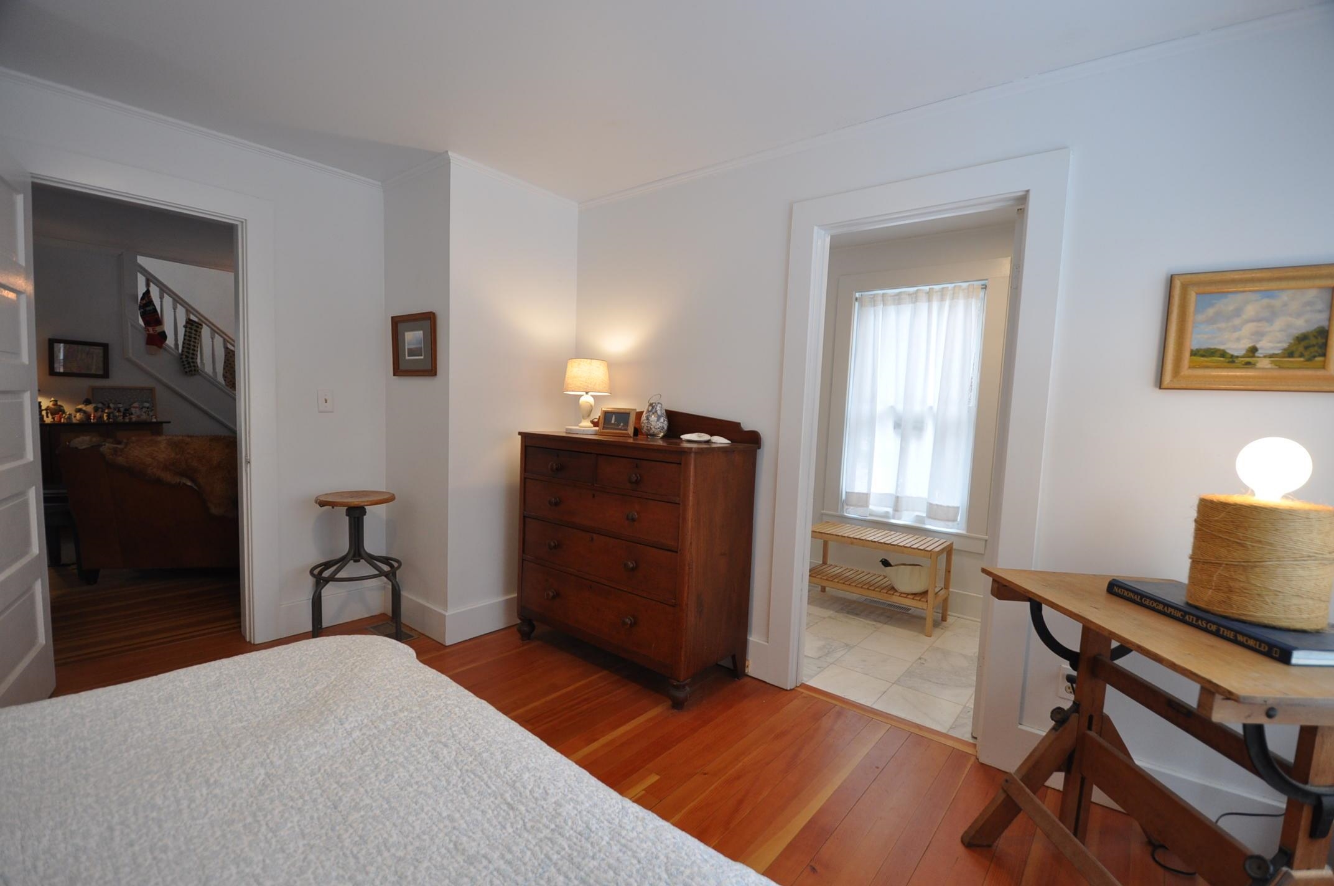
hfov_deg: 100.5
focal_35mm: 15
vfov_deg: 77.2
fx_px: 555
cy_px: 443
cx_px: 667
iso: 450
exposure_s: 1/60
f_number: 4
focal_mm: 10
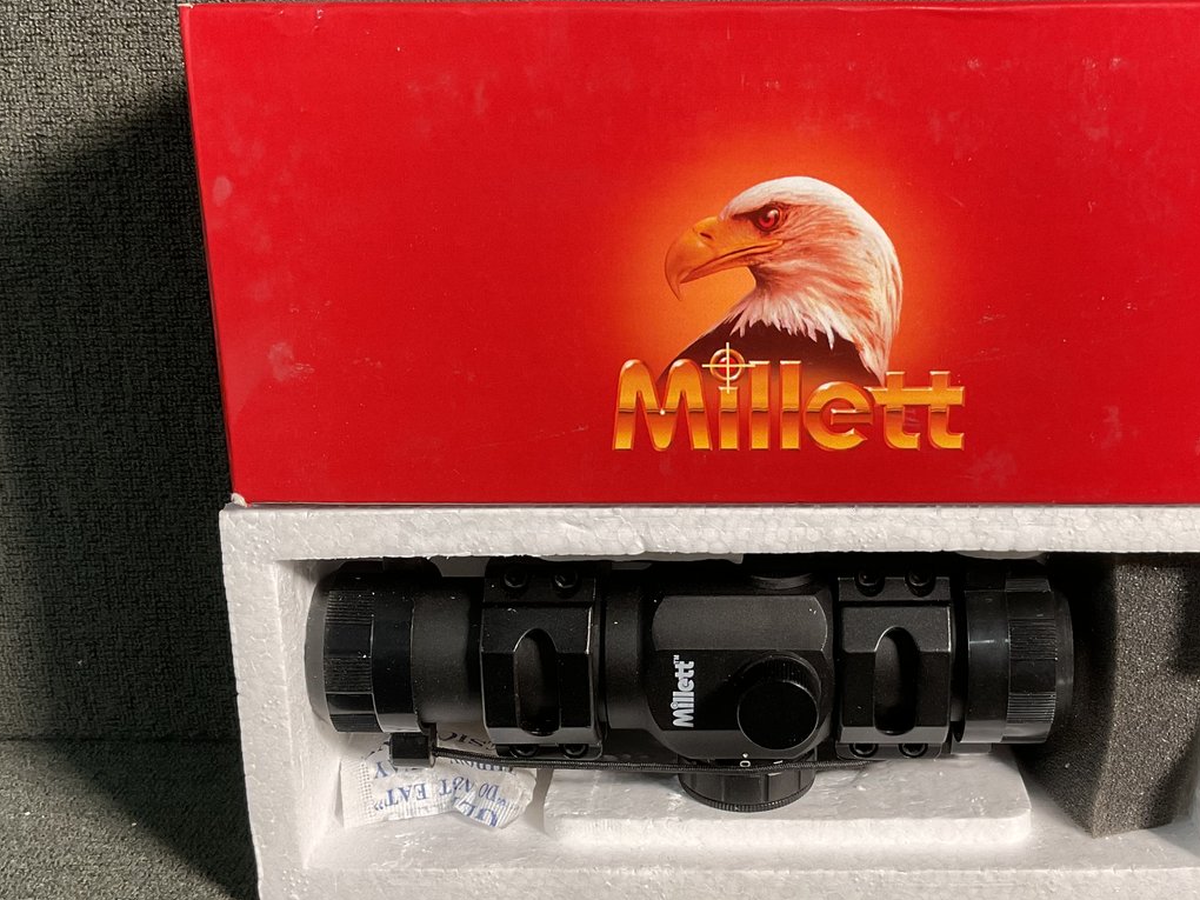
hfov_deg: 43.6
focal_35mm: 43
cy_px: 516
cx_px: 739
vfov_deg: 33.5
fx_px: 1491
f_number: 1.8
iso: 80
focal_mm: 3
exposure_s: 1/60
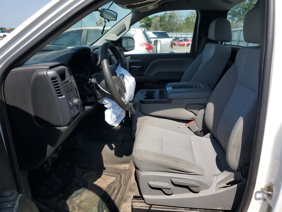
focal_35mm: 26
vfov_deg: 53.1
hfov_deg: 67.3
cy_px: 106
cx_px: 141
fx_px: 212
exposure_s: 1/2500
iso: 50
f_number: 1.5
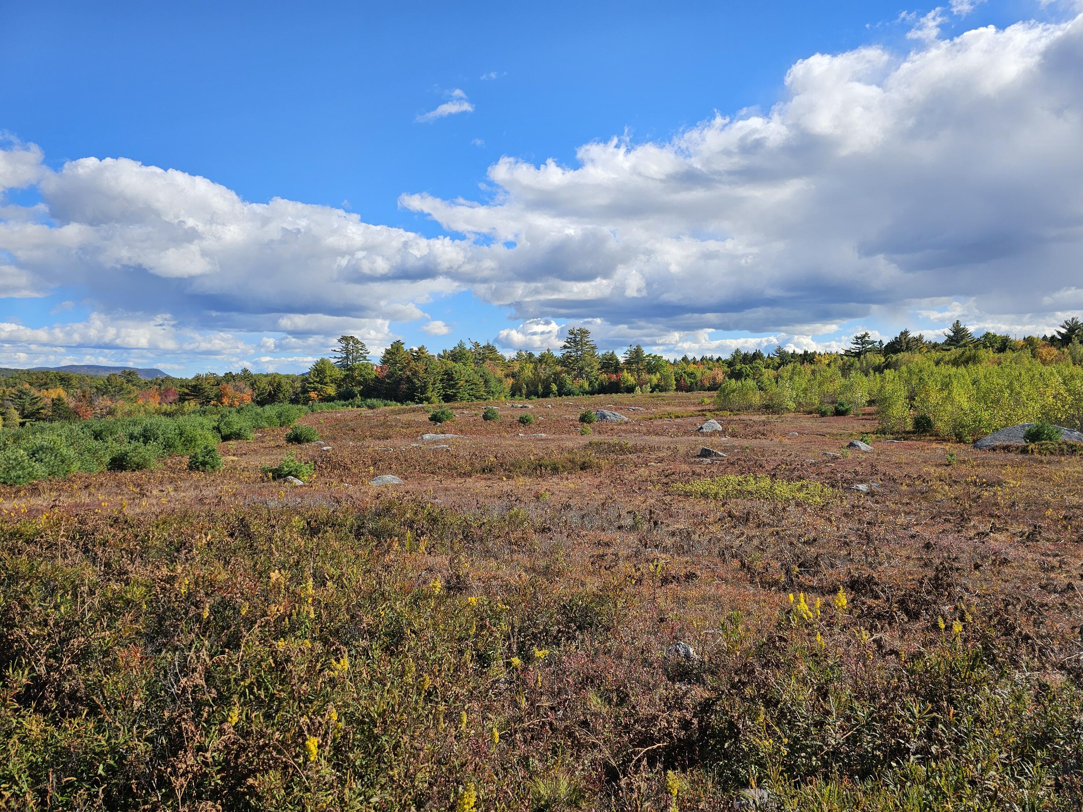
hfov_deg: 73.9
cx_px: 542
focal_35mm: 23
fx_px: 720
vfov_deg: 58.9
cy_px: 406
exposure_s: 1/890
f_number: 1.7
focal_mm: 6.3
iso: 10
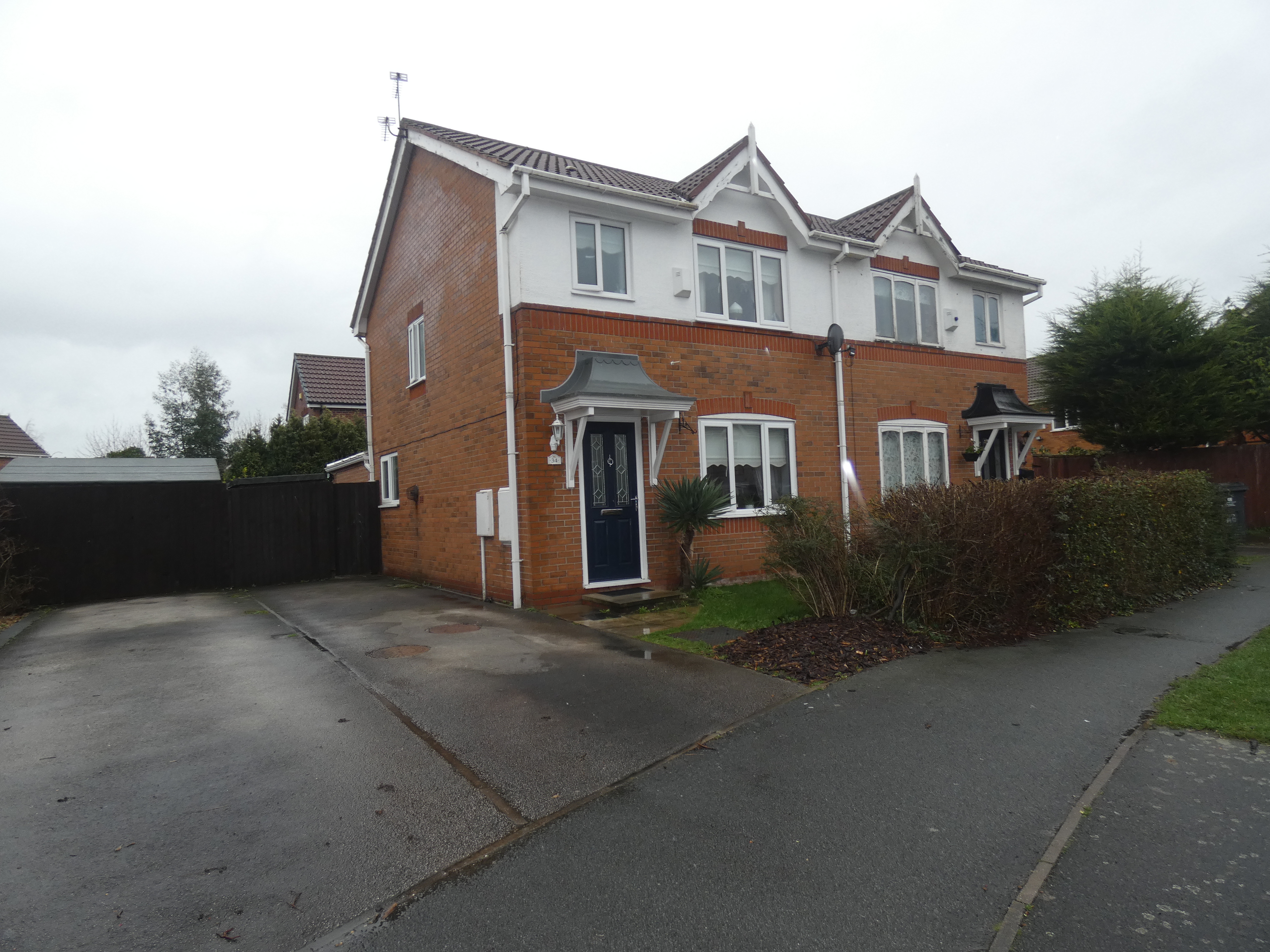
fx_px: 734
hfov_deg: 81.7
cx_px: 635
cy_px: 476
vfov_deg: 66.0
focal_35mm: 20
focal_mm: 3.6
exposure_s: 1/125
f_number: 2.8
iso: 80
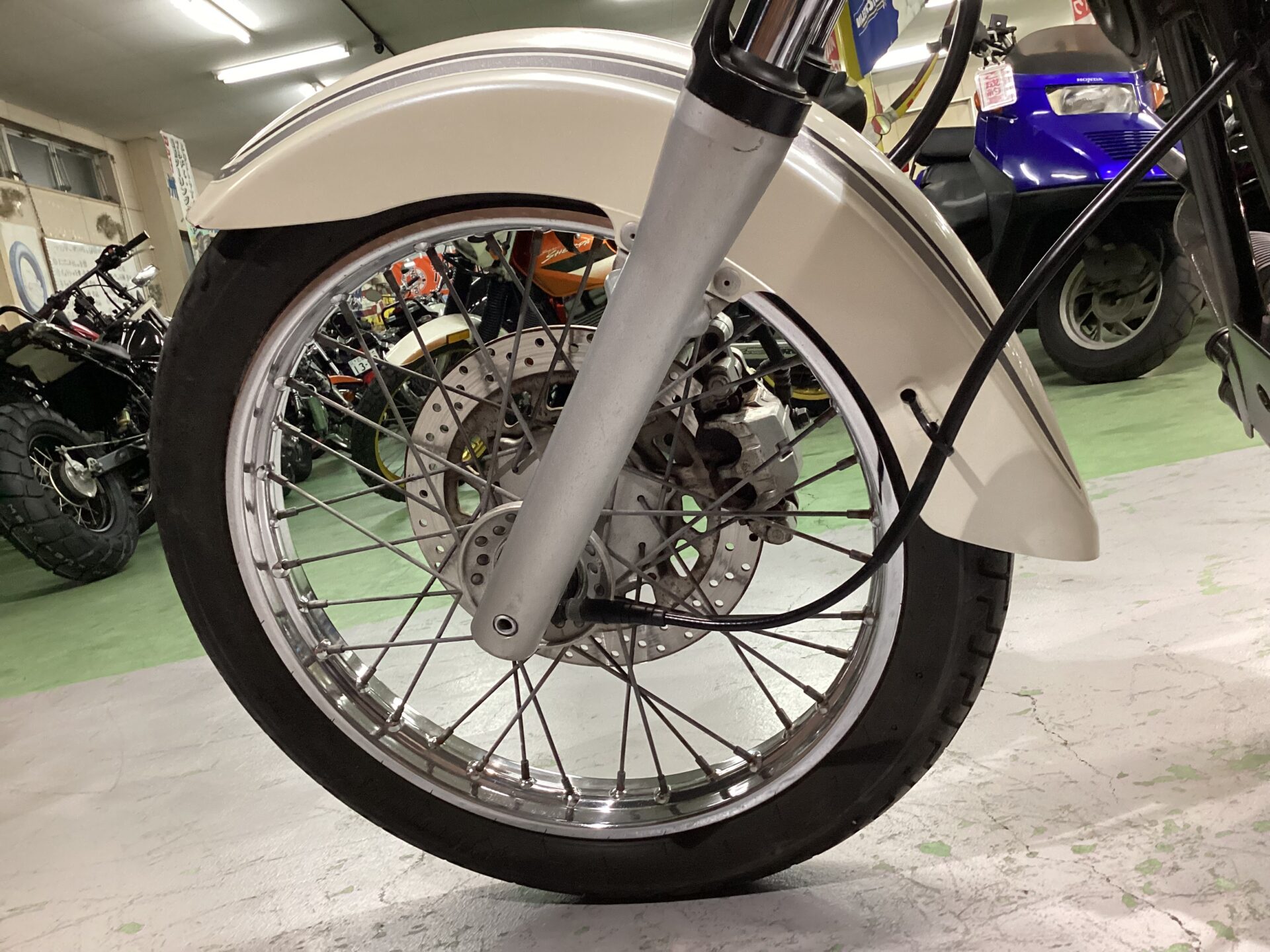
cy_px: 476
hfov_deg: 58.4
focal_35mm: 31
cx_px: 635
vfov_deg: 45.4
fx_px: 1137
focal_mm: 3.3
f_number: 2.4
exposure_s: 1/60
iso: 250
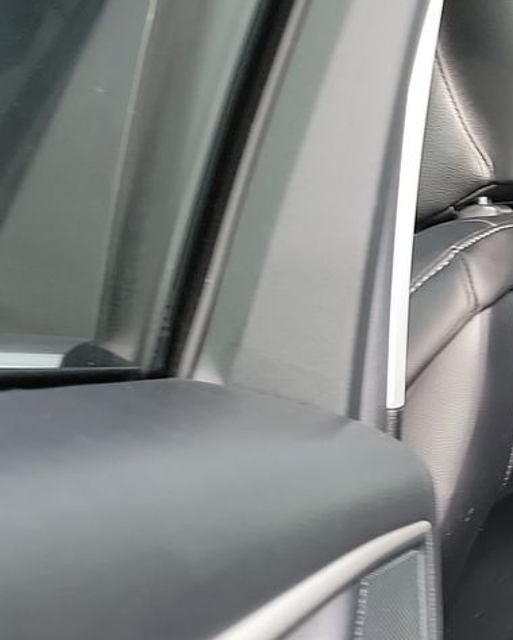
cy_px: 662
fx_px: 1497
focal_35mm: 79
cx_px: 940
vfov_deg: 23.0
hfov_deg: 16.2
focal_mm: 6.7
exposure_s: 1/59
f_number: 1.8
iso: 81
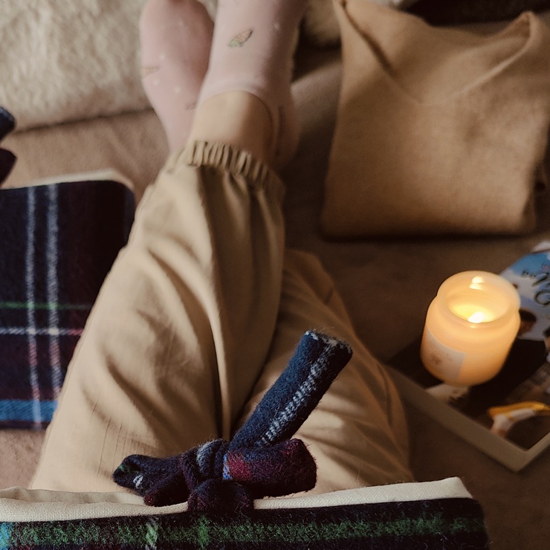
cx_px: 167
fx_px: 791
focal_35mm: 44
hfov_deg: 37.8
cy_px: 505
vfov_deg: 35.8
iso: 100
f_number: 1.8
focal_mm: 6.06
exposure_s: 1/33
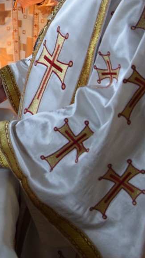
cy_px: -12
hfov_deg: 9.1
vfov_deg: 16.9
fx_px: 848
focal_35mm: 124
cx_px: -153
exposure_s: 1/60
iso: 720
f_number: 4
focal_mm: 24
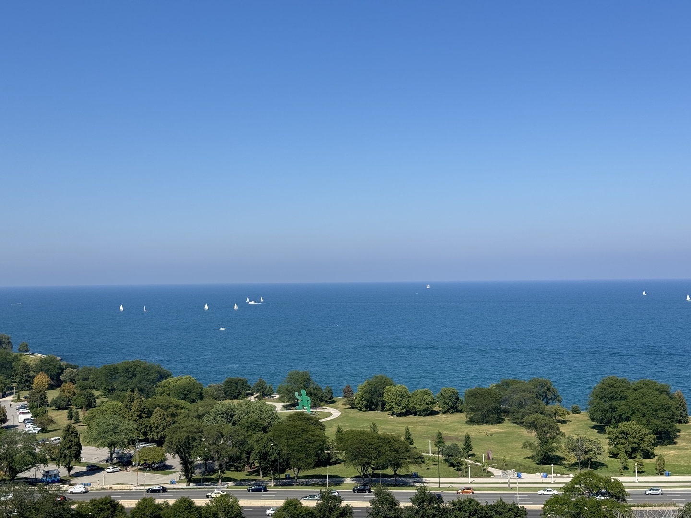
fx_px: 958
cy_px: 259
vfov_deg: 30.3
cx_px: 346
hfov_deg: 39.7
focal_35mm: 48
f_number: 1.78
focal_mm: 6.76
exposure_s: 1/4608
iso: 64
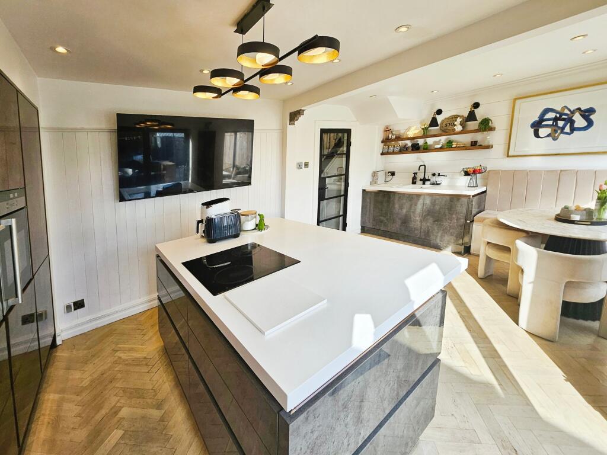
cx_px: 304
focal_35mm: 13
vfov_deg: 89.9
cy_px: 228
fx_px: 228
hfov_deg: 106.2
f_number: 2.2
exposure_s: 1/153
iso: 32
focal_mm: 1.7
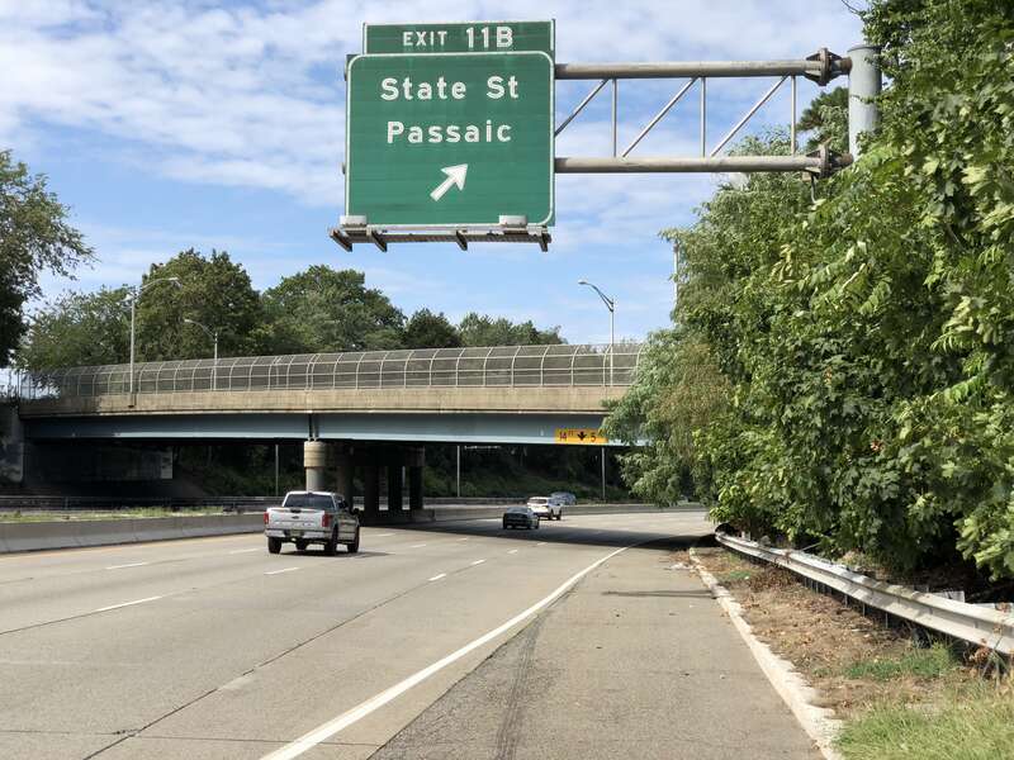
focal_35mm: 52
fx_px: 1523
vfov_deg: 28.0
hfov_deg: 36.8
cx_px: 507
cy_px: 380
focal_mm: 6
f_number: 2.4
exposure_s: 1/941
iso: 16
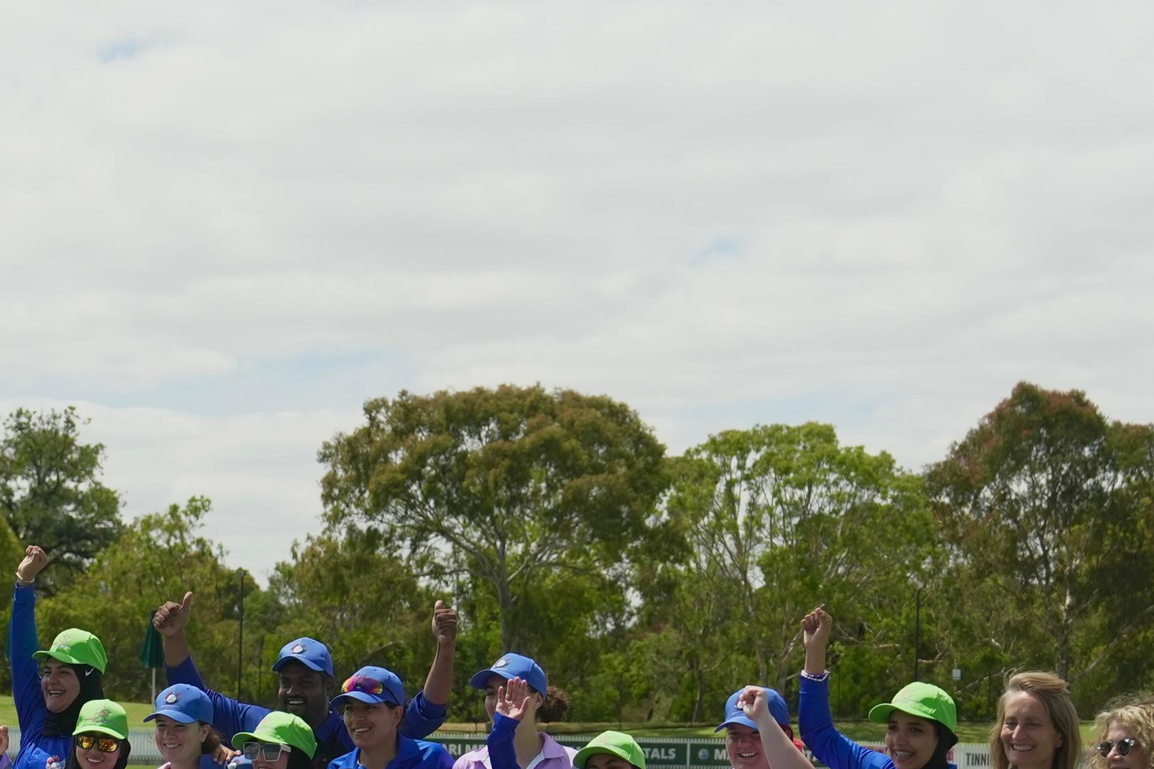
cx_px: 85
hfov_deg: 20.5
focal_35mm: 97
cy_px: 872
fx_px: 3109
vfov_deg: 13.8
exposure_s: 1/800
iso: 250
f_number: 3.5
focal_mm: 33
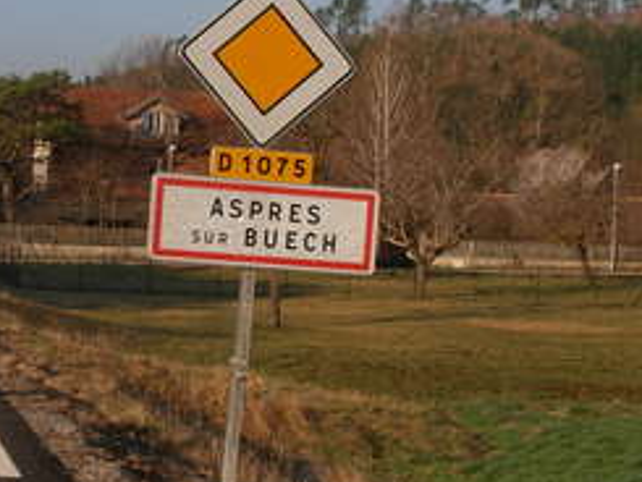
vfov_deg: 15.9
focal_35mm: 93
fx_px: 1726
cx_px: 47
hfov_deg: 20.6
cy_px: 183
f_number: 4.9
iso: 79
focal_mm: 6.3
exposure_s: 1/483
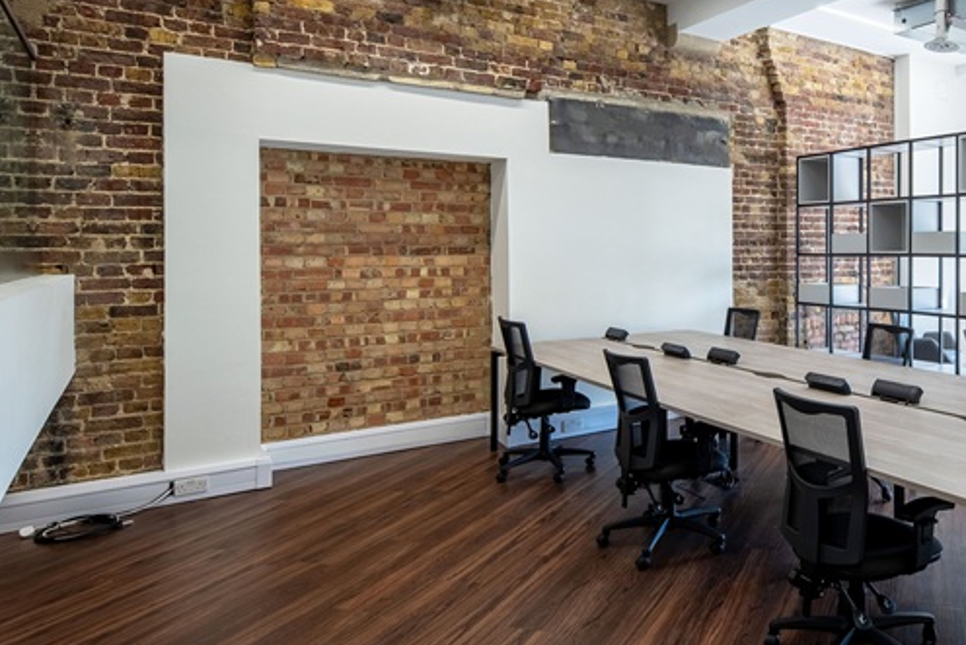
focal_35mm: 27
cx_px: 763
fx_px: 725
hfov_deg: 62.1
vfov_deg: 47.5
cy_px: 241
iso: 200
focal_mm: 13
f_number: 8
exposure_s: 1/160
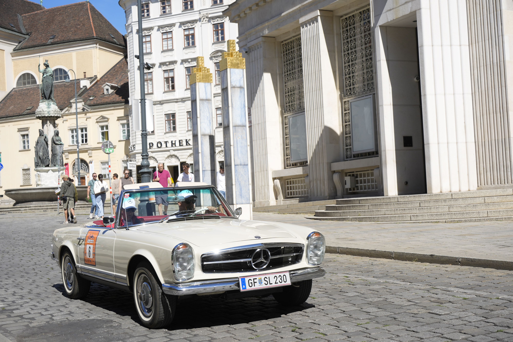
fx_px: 698
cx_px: 256
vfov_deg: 27.5
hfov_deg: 40.3
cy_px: 171
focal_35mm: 49
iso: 250
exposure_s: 1/800
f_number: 7.1
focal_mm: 49
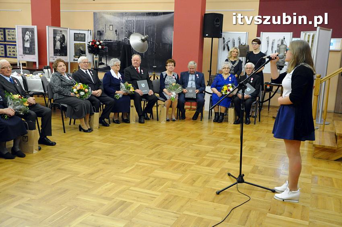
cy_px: 114
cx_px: 171
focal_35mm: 38
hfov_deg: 51.3
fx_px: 356
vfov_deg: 35.4
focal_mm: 25
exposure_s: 1/80
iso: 2500
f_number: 5.6
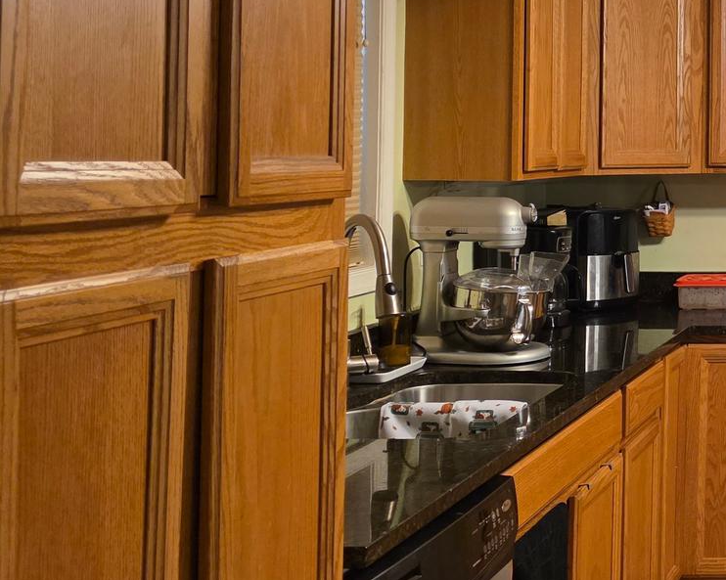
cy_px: 148
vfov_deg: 24.3
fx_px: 1332
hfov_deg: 25.7
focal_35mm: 62
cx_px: 970
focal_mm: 6.3
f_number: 1.7
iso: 500
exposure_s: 1/120
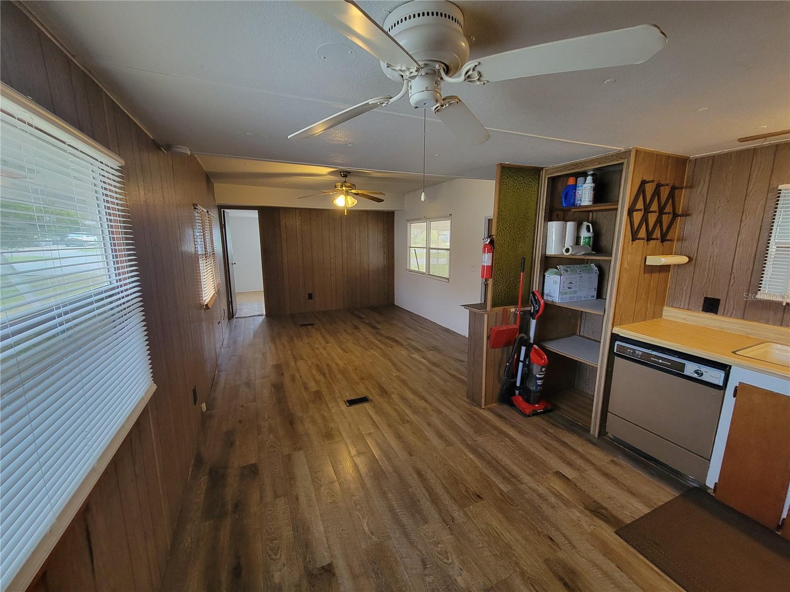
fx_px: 297
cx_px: 395
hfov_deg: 106.2
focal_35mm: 13
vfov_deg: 89.9
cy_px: 296
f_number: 2.2
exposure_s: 1/40
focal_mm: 2.2
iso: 320
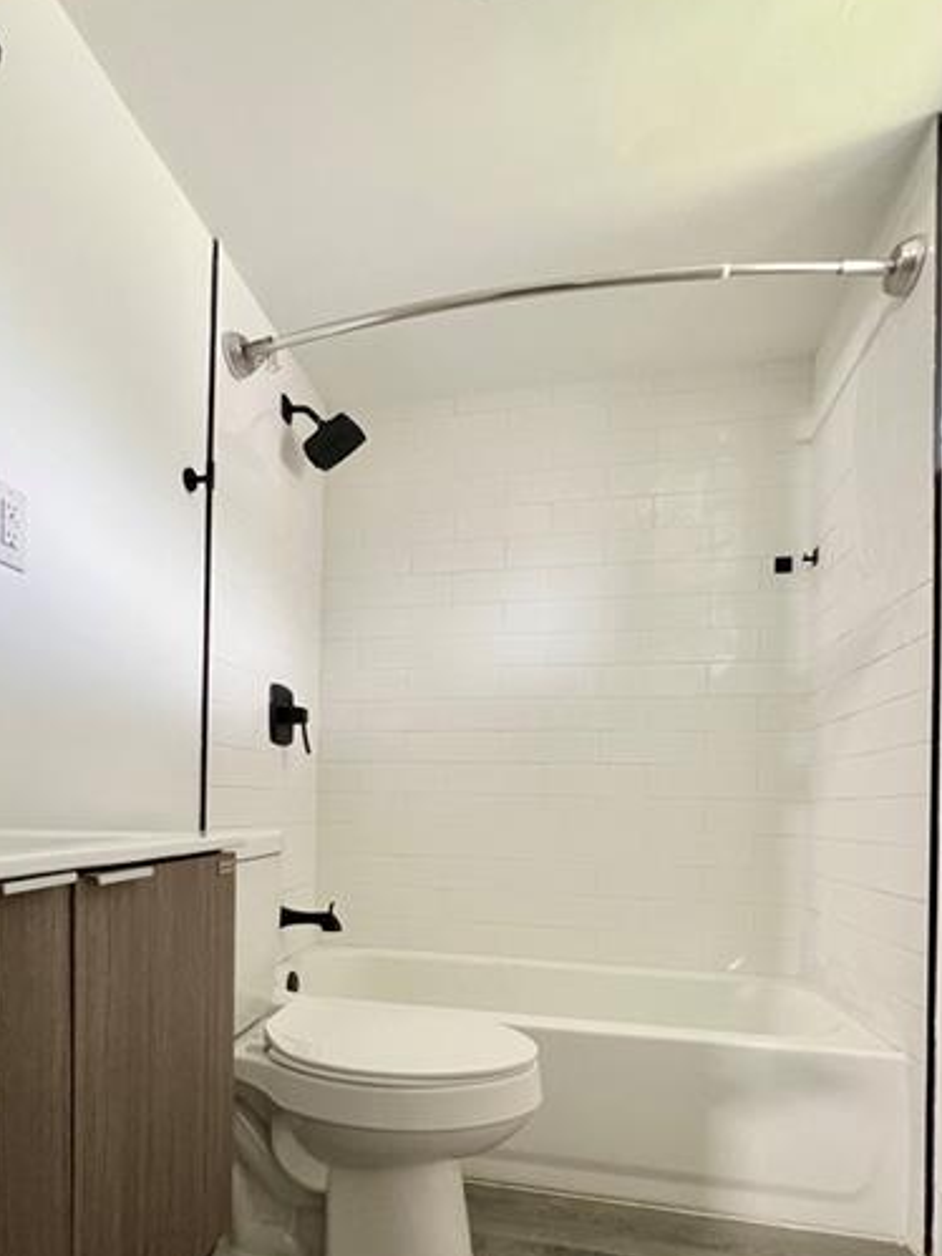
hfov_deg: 65.3
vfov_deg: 79.7
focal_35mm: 20
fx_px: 726
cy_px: 810
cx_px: 373
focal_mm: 1.57
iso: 250
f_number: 1.8
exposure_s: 1/60
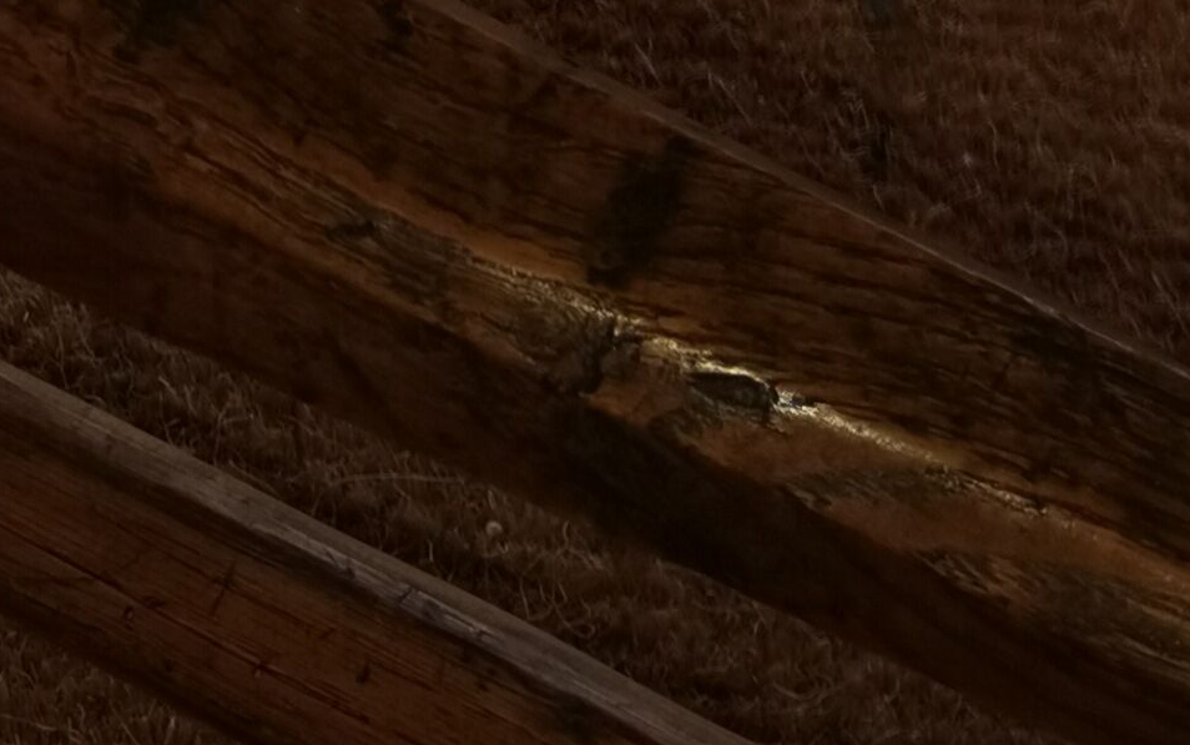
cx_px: 284
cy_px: -669
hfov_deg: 23.5
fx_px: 2823
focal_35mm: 87
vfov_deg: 13.3
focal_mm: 2.26
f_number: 2.2
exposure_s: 1/100
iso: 64
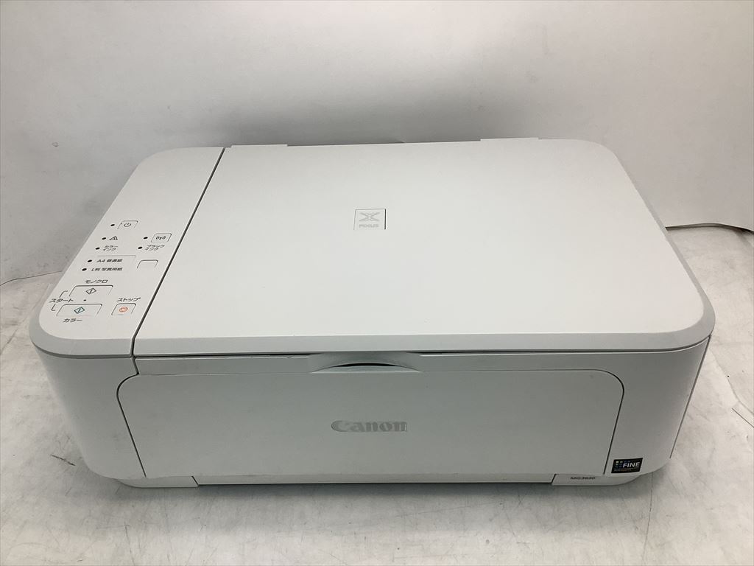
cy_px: 283
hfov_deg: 58.4
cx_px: 377
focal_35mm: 31
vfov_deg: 45.4
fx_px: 675
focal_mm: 3.3
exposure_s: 1/100
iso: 50
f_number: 2.4
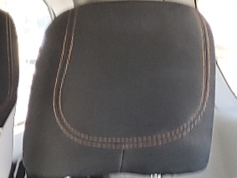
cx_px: -240
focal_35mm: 147
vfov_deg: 9.3
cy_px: 391
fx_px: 1006
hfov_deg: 11.9
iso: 57
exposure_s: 1/60.2
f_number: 1.5
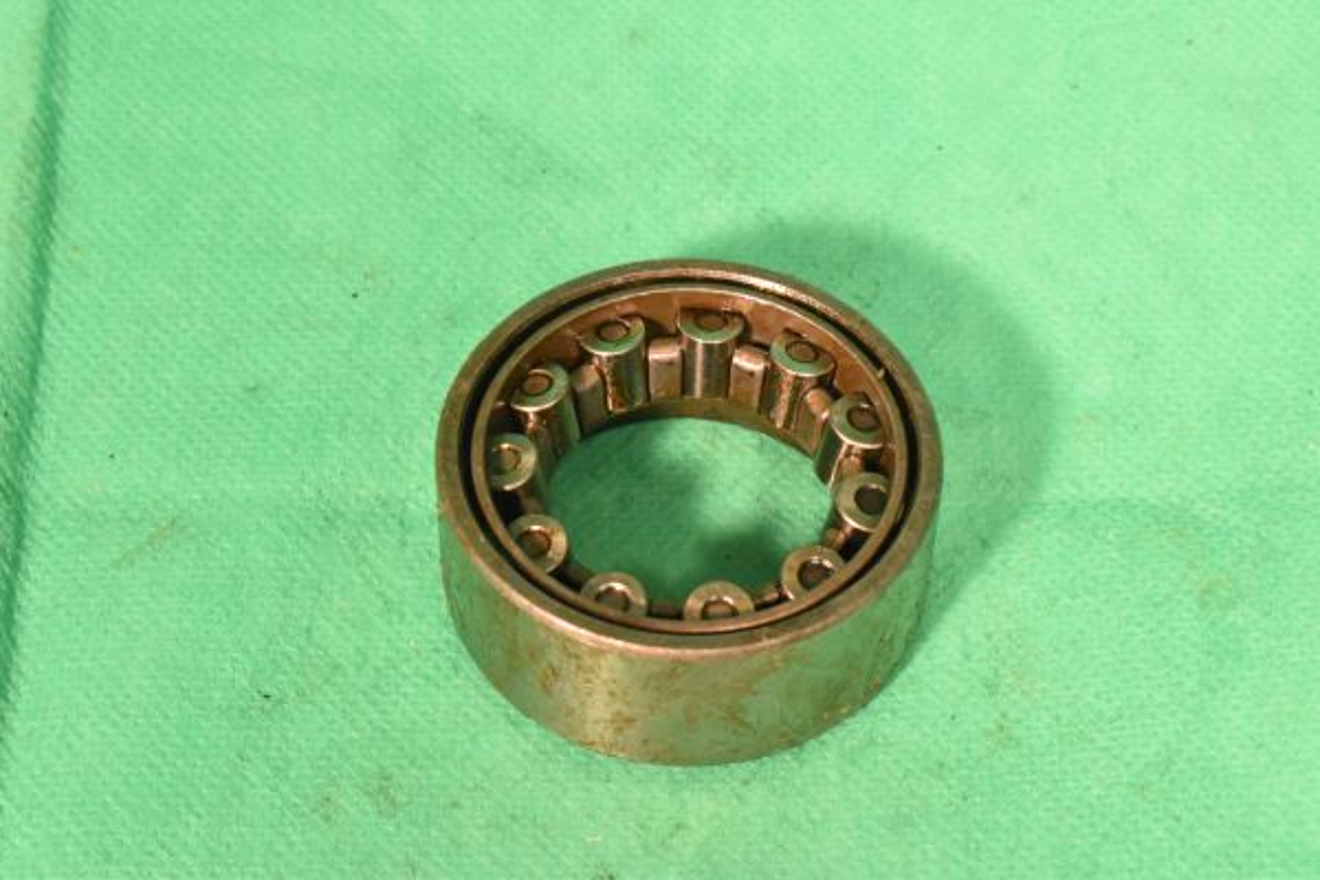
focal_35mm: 82
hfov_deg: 24.6
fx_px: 3025
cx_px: 660
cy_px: 440
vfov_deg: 16.6
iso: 7200
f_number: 18
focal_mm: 55
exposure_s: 1/100
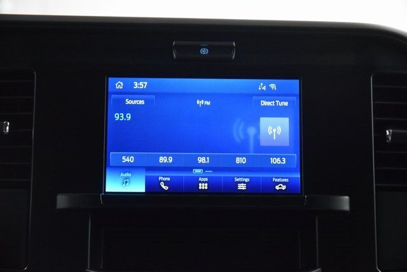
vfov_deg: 13.0
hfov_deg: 19.5
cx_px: 204
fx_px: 1187
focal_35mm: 105
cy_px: 136
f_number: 4.5
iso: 3200
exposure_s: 1/50
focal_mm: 70
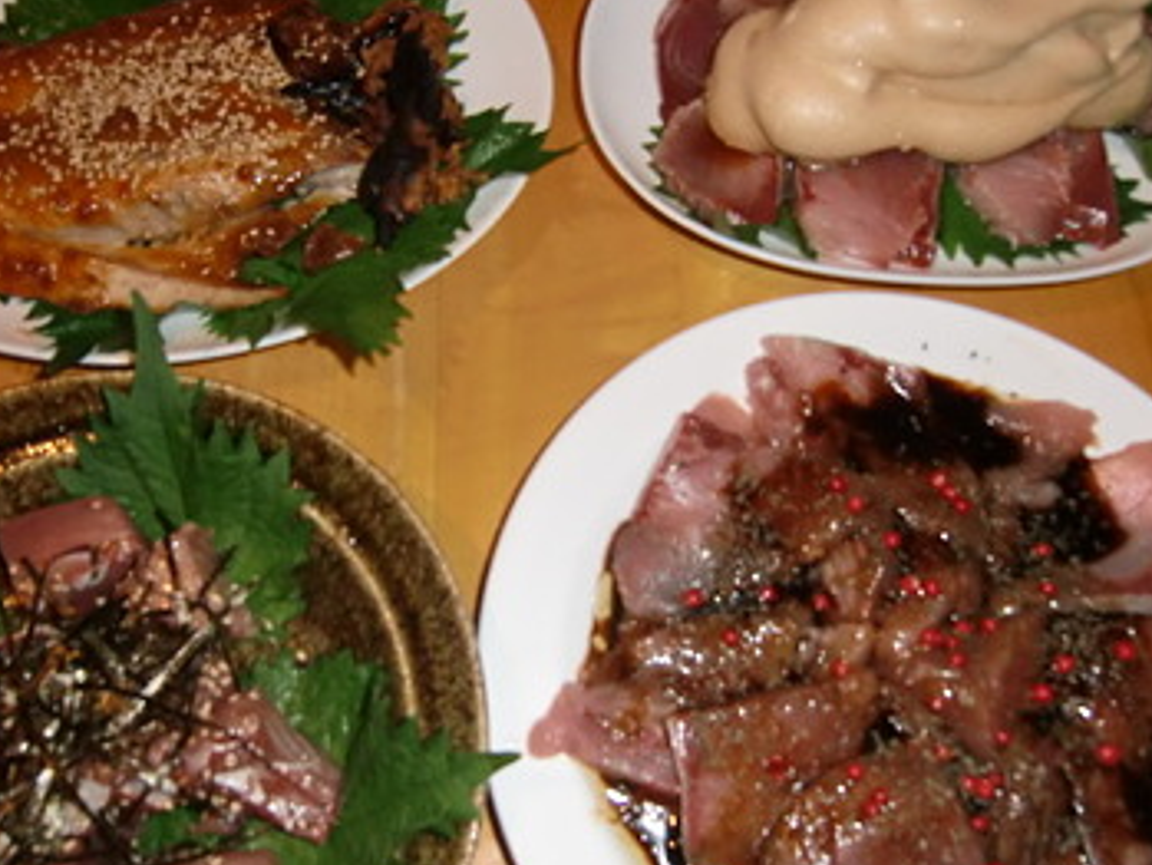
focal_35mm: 31
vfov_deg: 45.5
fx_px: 1032
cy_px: 439
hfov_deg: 58.3
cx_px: 536
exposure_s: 1/20
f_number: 3.2
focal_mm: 4.3
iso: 400
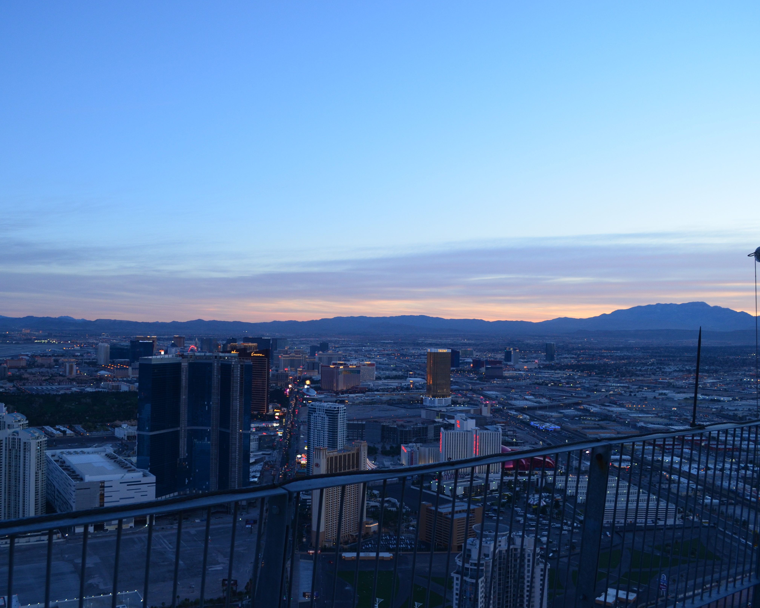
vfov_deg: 47.1
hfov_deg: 57.1
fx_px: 697
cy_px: 302
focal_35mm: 31
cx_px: 359
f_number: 5
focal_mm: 18
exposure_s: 1/100
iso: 400
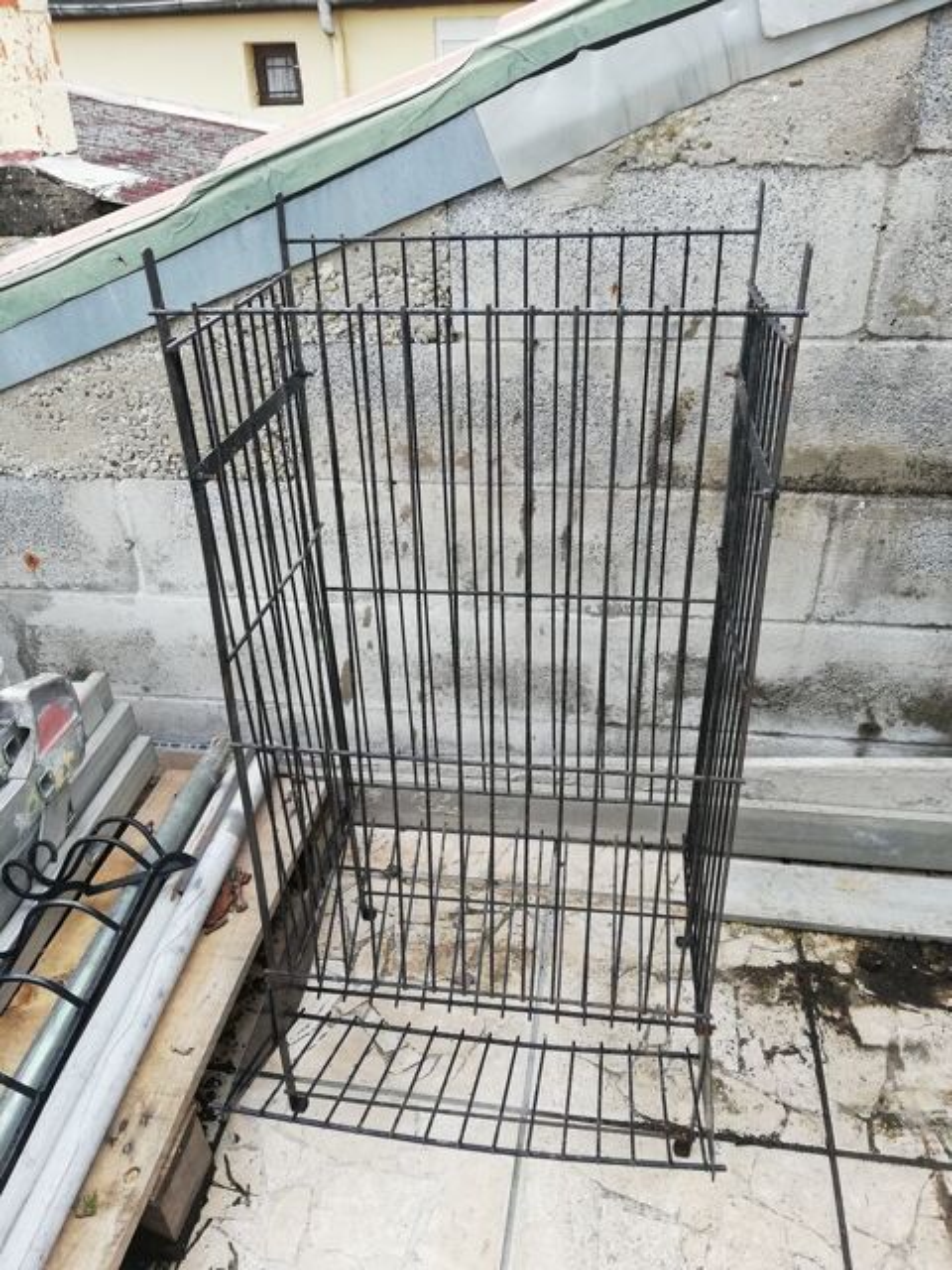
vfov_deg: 65.3
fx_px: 990
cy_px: 635
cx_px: 476
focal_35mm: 27
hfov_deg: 51.4
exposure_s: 1/100
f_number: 2.2
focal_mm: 3.81
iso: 50
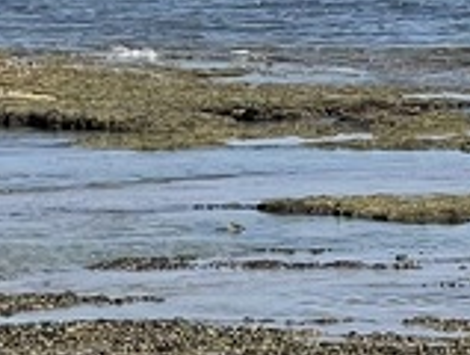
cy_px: 53
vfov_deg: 3.6
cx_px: 701
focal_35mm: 411
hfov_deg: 4.8
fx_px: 5593
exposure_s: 1/1946
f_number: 2.2
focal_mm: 7.5
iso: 20
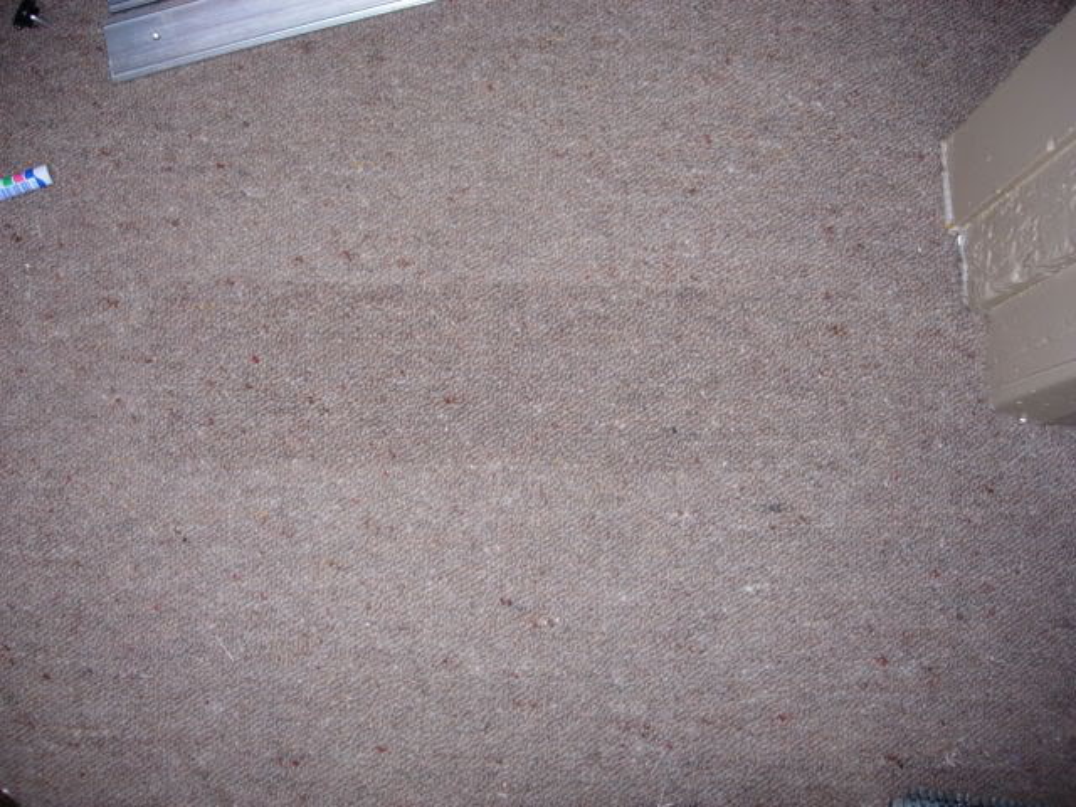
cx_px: 538
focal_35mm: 38
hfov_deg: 49.0
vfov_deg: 37.7
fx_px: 1181
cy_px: 404
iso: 79
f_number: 2.8
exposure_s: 1/64
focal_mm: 7.8
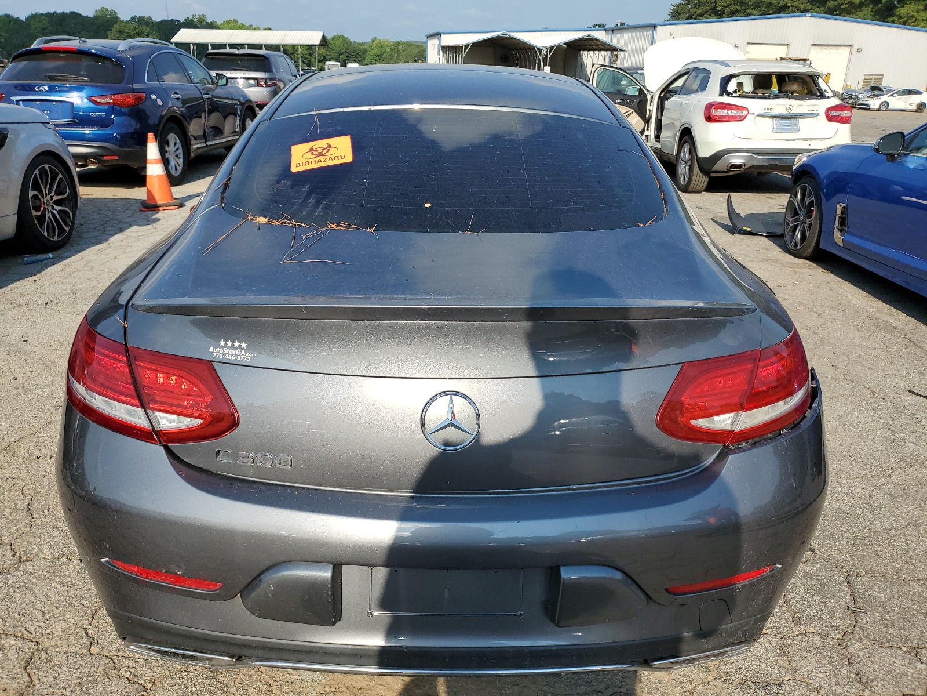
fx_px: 696
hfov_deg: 67.3
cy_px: 348
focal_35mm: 26
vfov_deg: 53.1
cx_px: 464
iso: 50
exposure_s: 1/3333
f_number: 1.5
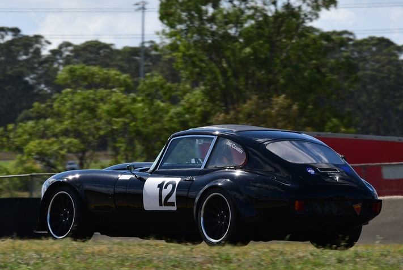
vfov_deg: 3.3
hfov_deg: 4.9
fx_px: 4727
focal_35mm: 422
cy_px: 132
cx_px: 181
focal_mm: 250
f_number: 10
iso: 250
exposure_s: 1/640
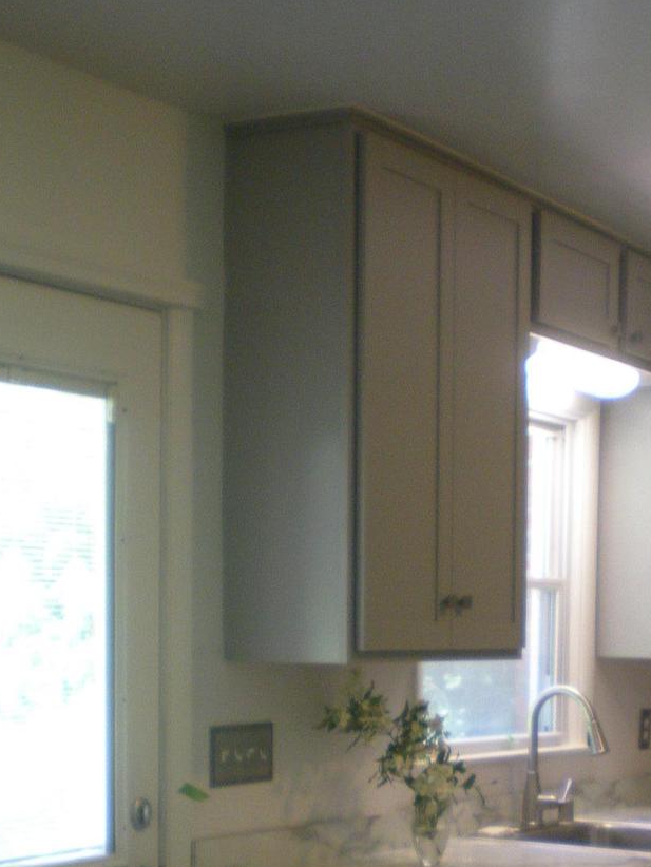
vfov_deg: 26.5
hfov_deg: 20.6
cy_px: 772
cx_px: 457
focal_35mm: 71
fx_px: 1779
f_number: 3.1
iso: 175
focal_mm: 6.3
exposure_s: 1/42.4
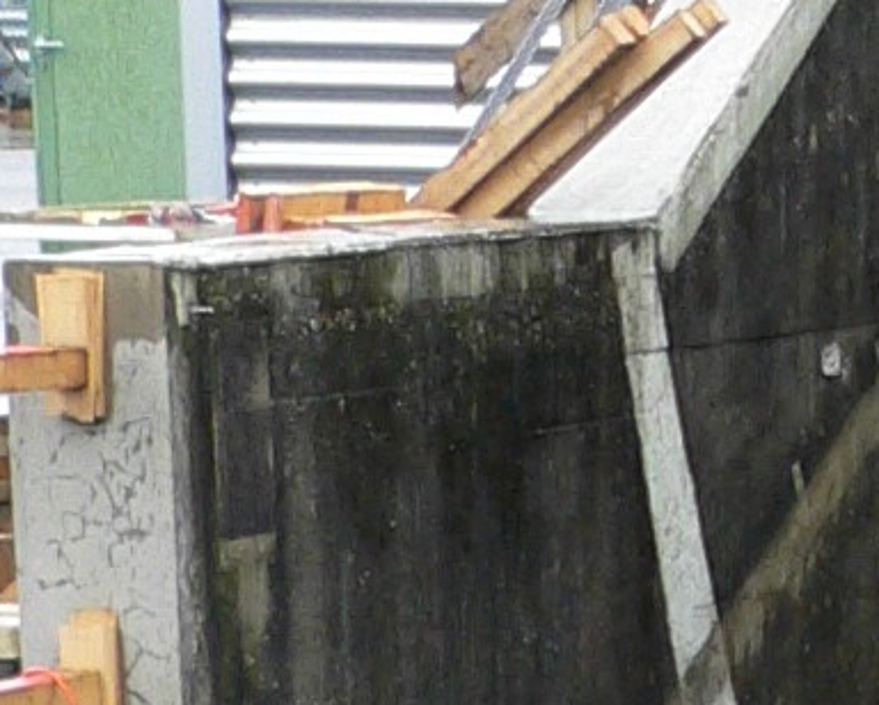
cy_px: 1849
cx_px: 2170
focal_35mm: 234
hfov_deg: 7.6
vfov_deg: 6.2
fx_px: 6094
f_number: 2.8
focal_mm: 6
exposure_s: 1/125
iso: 100
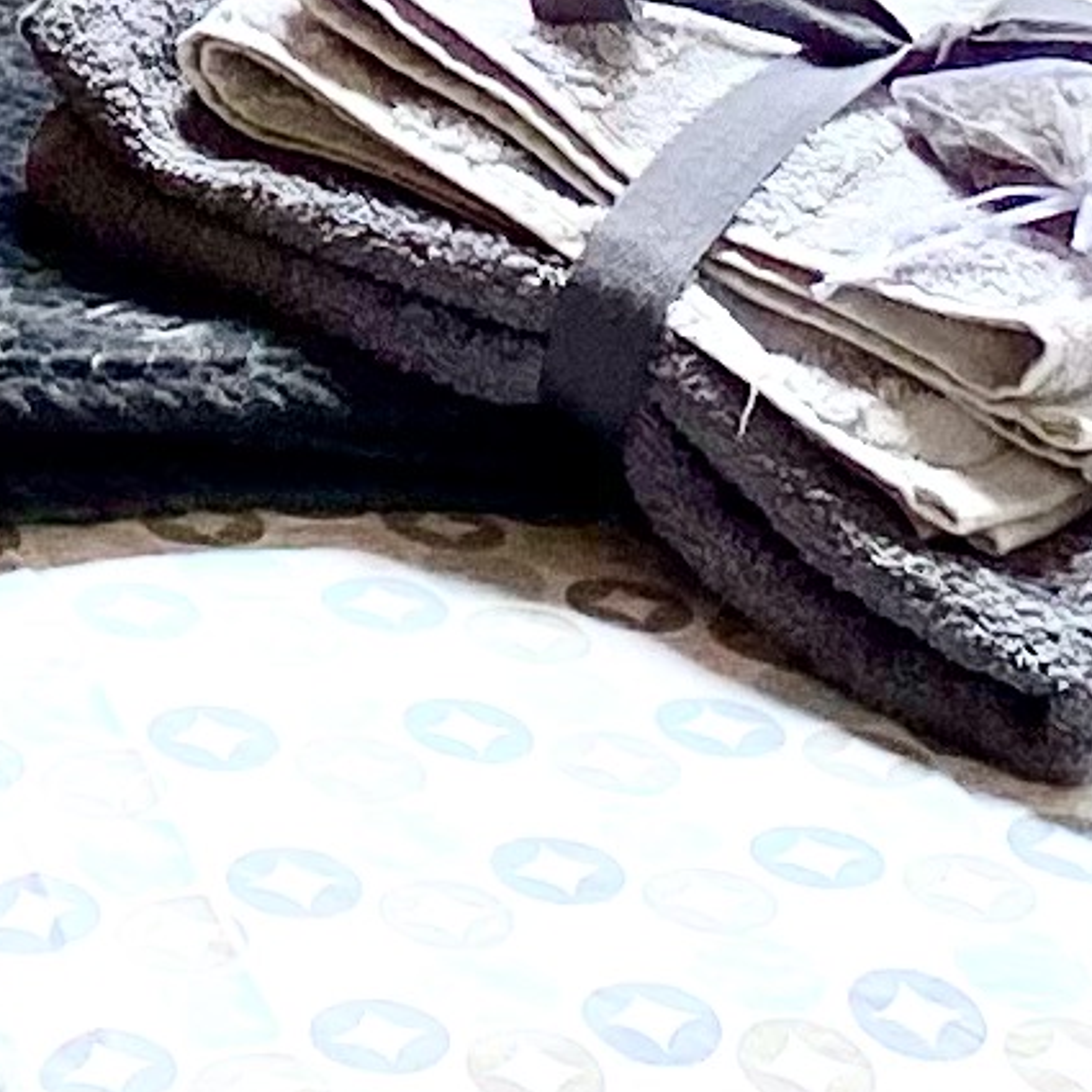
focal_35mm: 218
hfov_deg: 7.8
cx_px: -799
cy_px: -1624
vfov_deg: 7.5
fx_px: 7780
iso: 80
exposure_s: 1/122
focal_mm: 4.25
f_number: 1.8
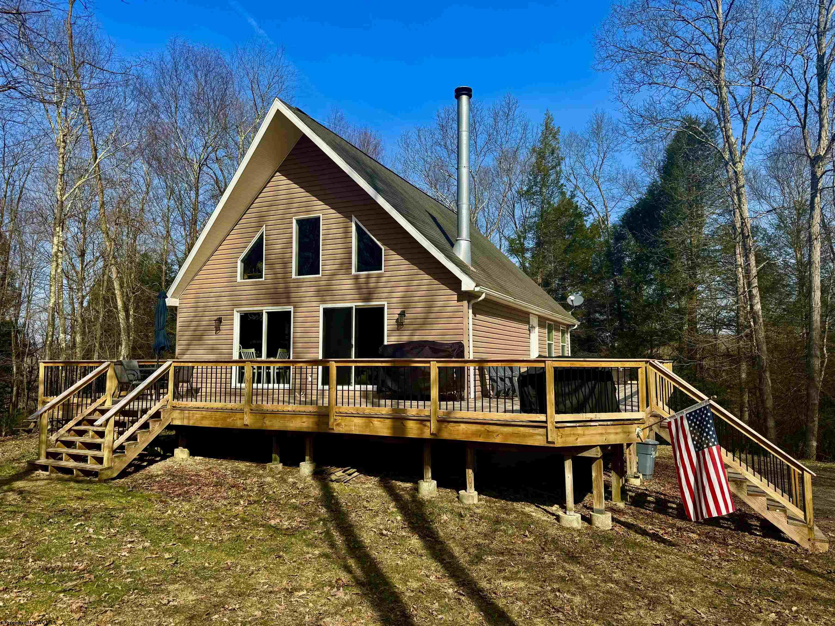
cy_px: 313
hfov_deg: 71.6
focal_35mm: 24
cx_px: 418
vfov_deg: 56.8
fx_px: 579
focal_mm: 6.76
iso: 80
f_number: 1.78
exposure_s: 1/3247
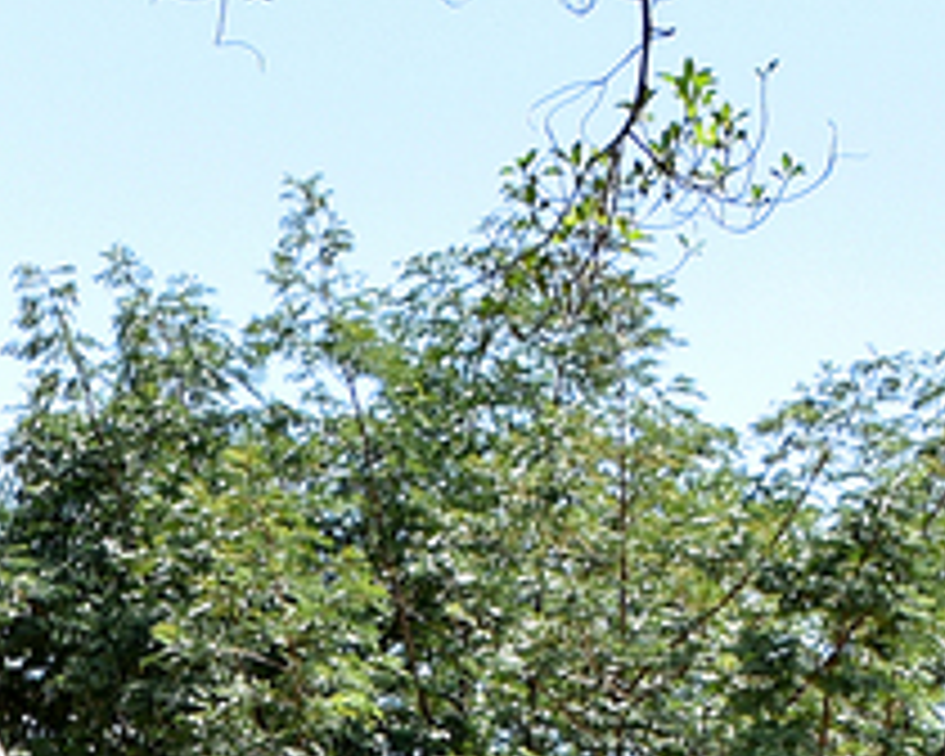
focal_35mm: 200
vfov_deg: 7.5
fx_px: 5594
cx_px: -718
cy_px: 1276
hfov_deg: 9.2
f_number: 6.3
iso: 125
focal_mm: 28
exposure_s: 1/125
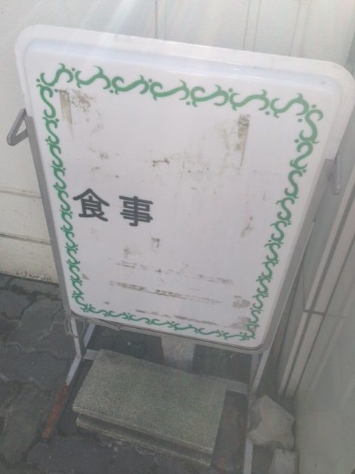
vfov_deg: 55.4
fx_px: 451
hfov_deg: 42.9
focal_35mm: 33
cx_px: 178
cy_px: 237
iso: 50
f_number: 2.4
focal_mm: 4.13
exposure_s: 1/254
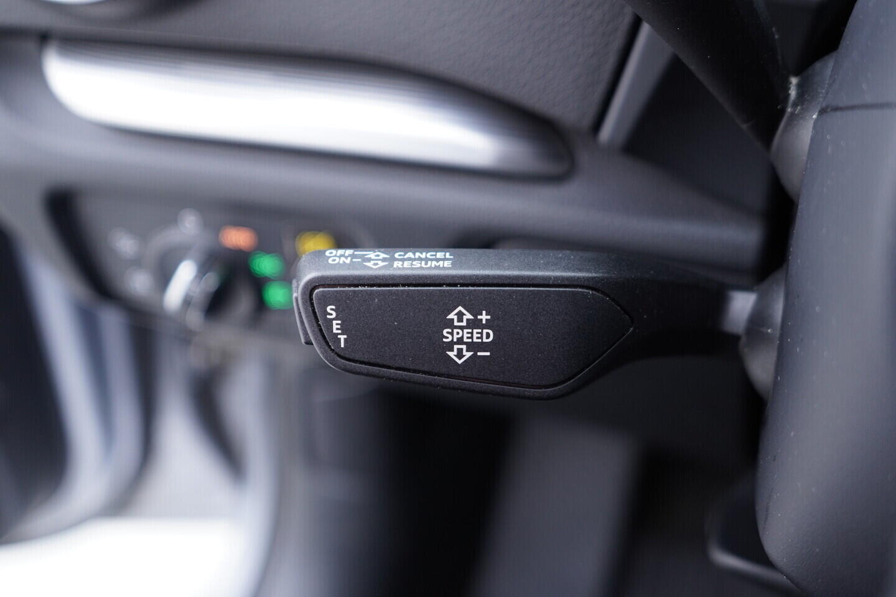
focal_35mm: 36
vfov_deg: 36.9
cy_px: 298
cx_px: 448
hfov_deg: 53.1
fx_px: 896
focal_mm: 24
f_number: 2.8
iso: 400
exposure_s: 1/40
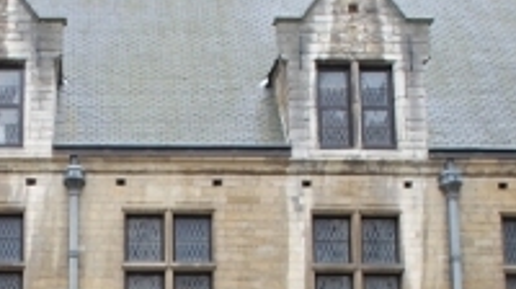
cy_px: 350
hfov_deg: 24.4
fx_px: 1162
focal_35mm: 85
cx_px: 67
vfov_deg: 13.8
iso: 200
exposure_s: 1/125
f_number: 5.6
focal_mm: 18
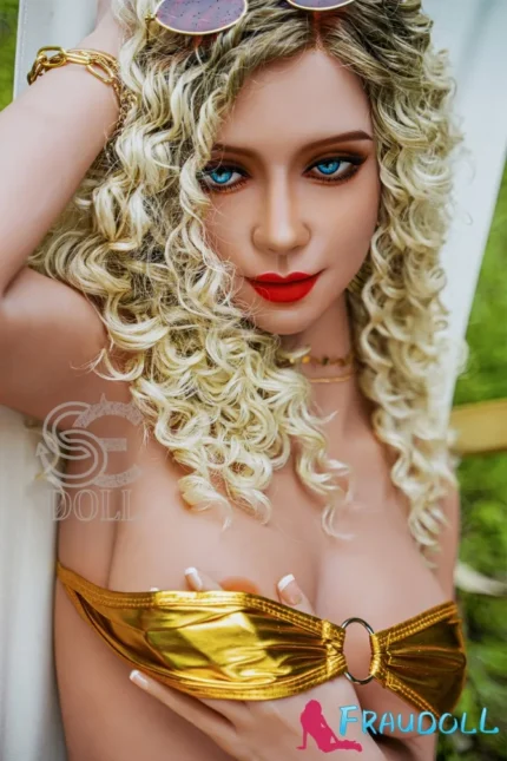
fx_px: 1331
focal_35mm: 63
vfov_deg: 31.9
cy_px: 380
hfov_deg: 21.6
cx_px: 254
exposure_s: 1/200
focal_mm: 63
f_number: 3.2
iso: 400
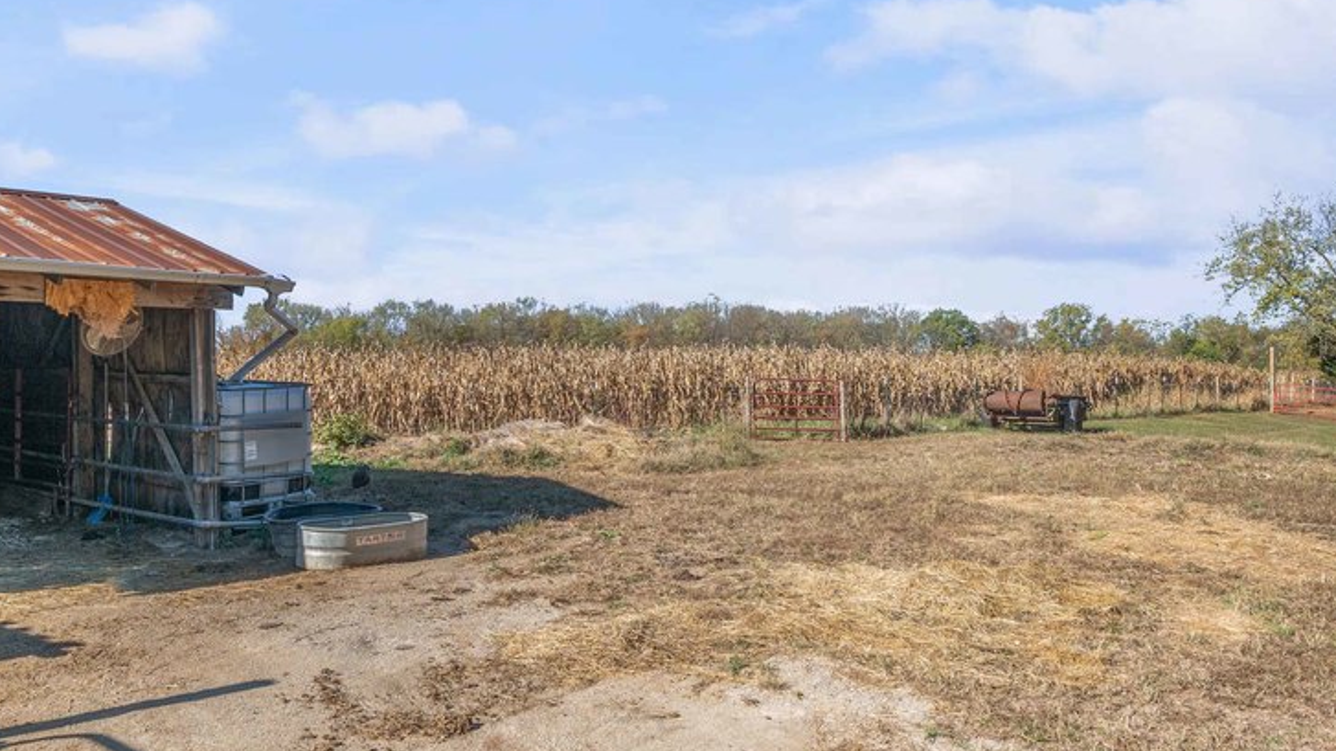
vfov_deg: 41.5
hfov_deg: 67.4
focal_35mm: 28
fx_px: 992
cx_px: 556
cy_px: 376
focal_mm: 12
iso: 250
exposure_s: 1/250
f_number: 8
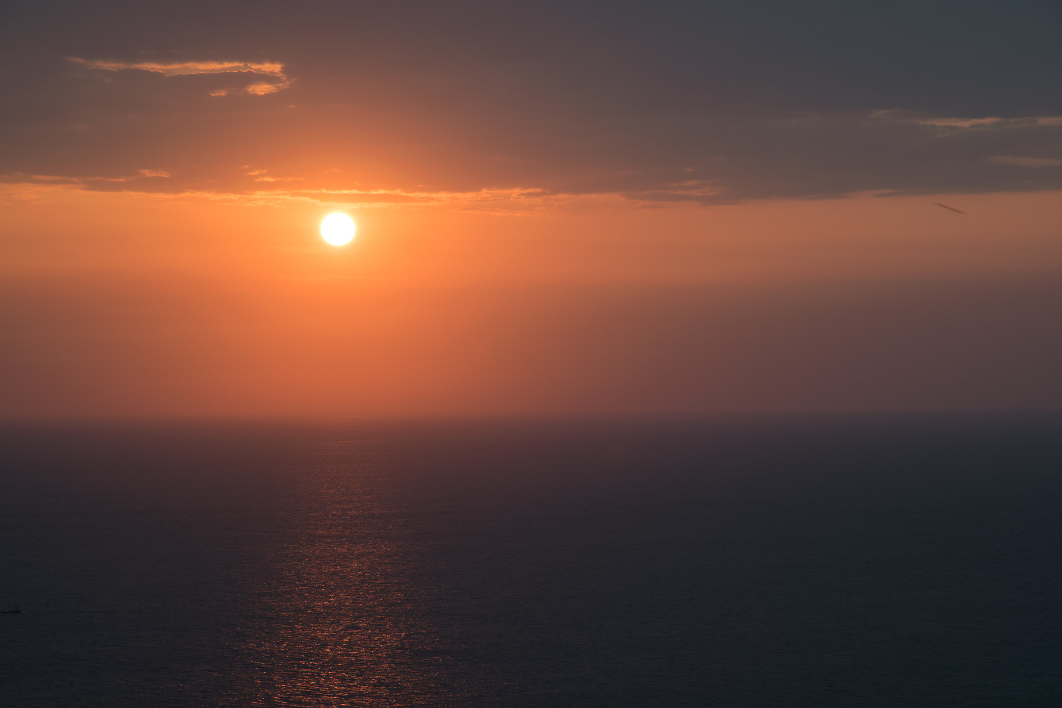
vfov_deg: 11.7
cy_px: 354
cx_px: 531
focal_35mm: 117
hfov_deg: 17.5
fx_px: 3451
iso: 100
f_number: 11
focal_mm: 78
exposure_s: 1/40
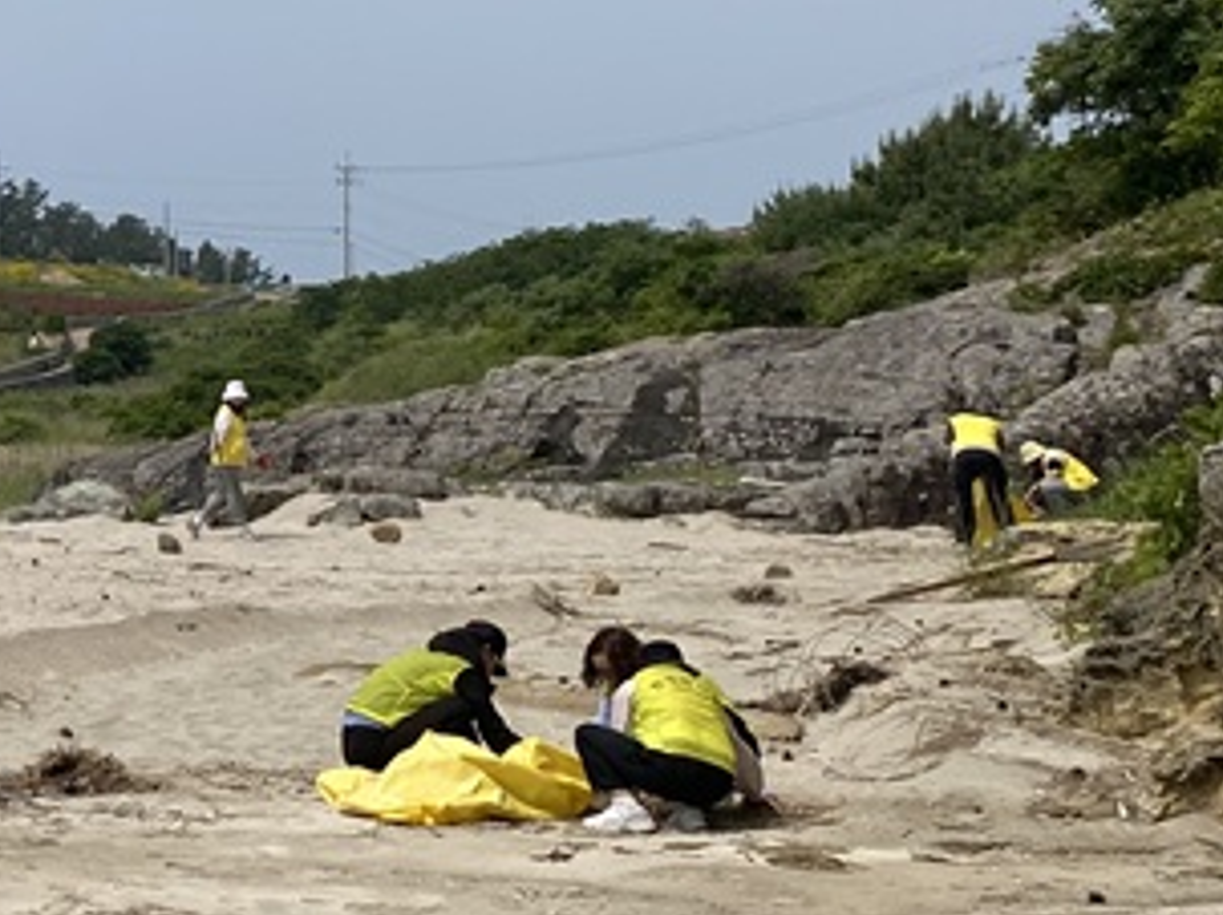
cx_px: -569
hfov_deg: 19.9
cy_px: 253
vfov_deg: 17.1
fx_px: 3036
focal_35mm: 86
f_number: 1.8
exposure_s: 1/7194
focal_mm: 4.25
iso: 32
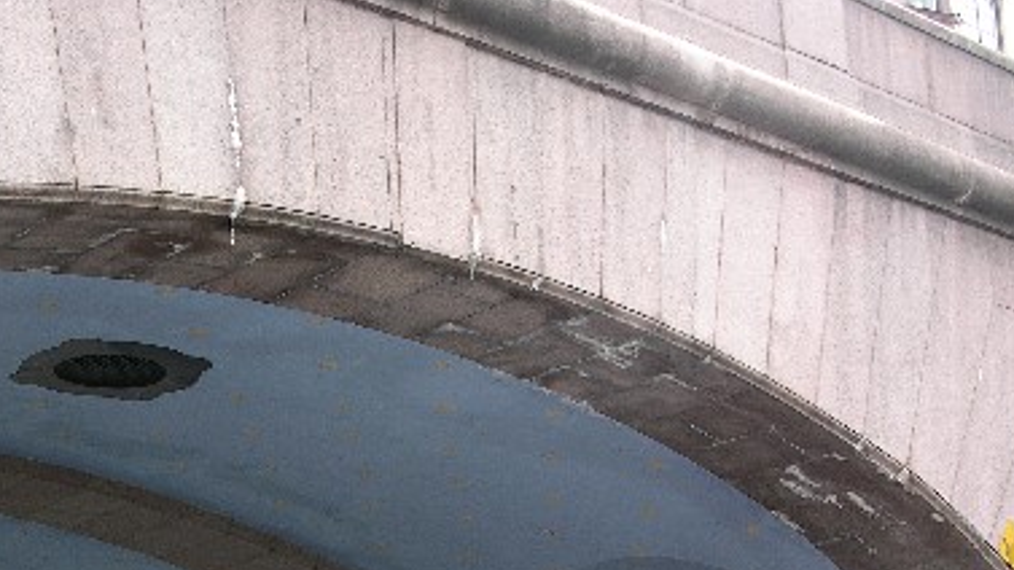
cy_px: 575
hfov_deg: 27.1
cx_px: 375
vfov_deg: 15.2
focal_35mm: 78
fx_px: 2097
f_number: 4.2
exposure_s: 1/45.3
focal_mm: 11.6
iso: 50
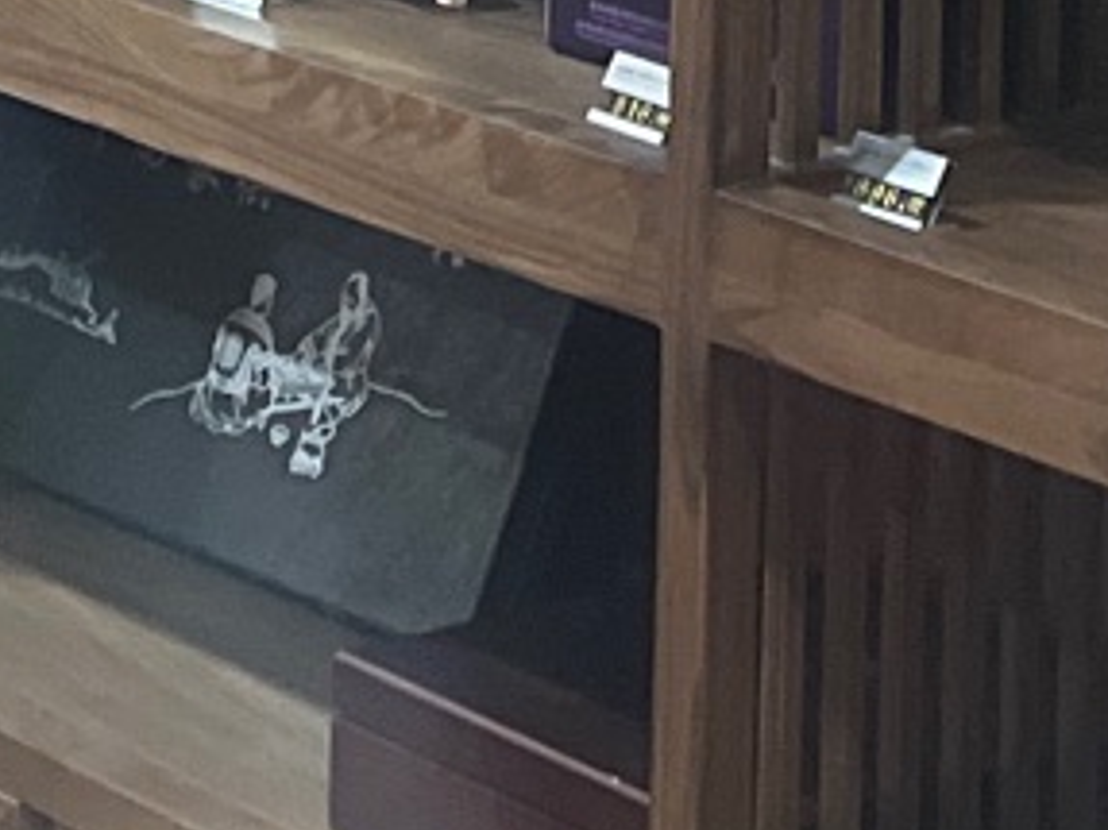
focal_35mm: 181
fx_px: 5791
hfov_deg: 10.9
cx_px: 417
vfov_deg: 7.5
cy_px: -1409
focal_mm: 5.7
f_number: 1.5
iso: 400
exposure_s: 1/50
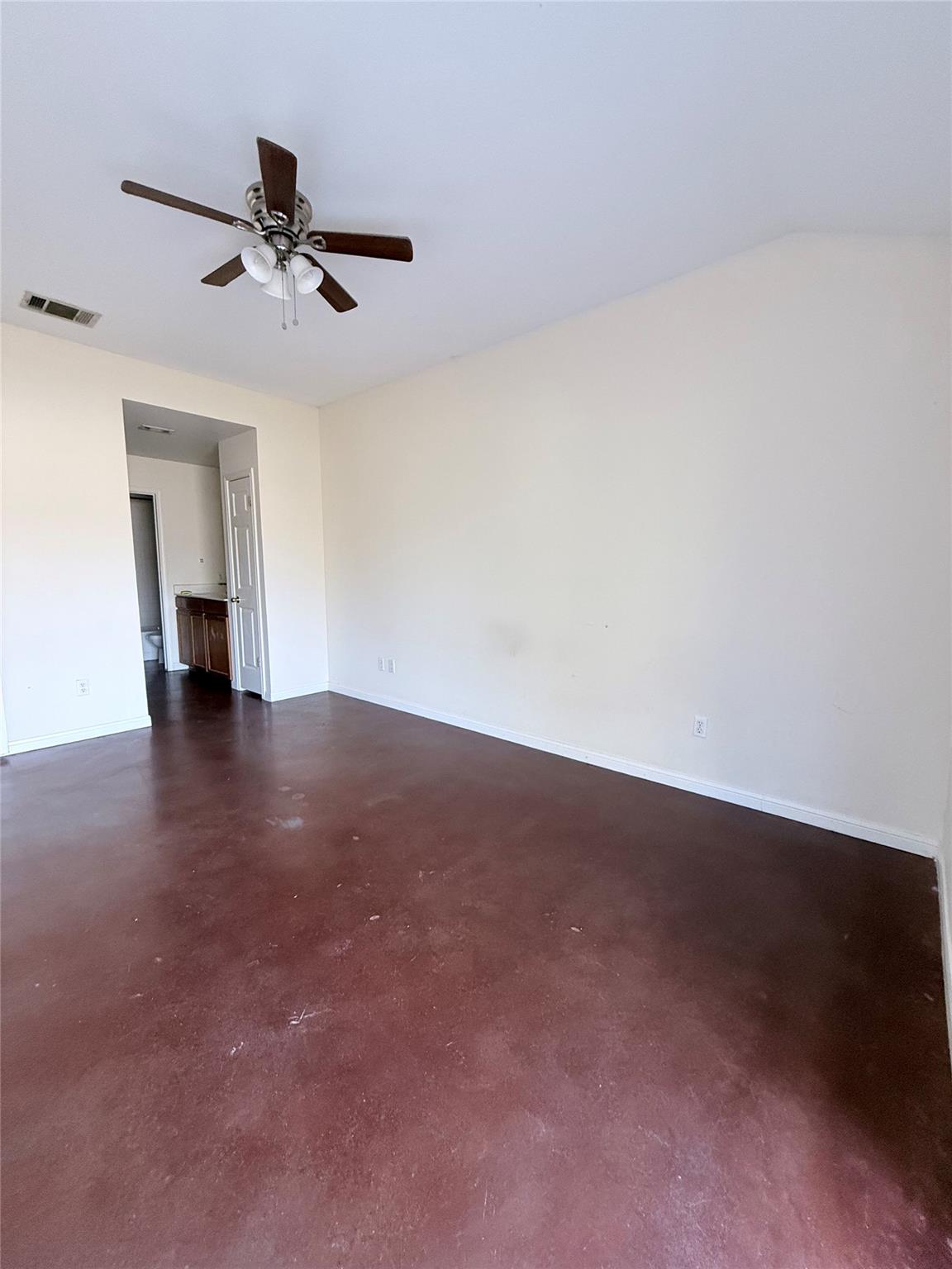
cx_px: 476
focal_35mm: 14
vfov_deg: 102.1
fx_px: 513
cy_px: 634
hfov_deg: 85.7
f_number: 2.2
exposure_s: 1/99
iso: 320
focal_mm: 2.22
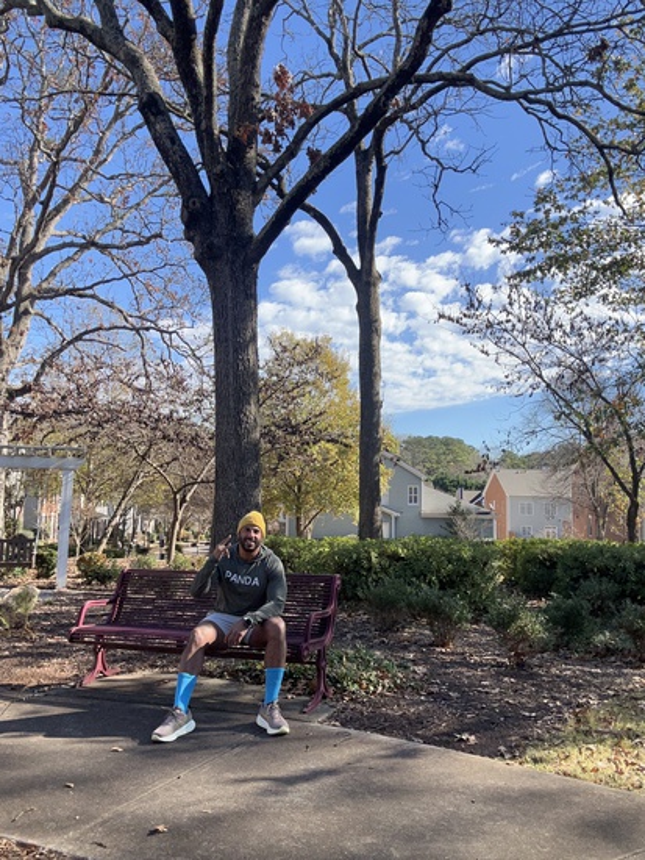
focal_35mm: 30
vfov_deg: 59.9
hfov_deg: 46.8
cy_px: 430
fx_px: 745
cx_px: 322
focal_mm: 2.69
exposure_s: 1/818
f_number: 1.9
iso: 25
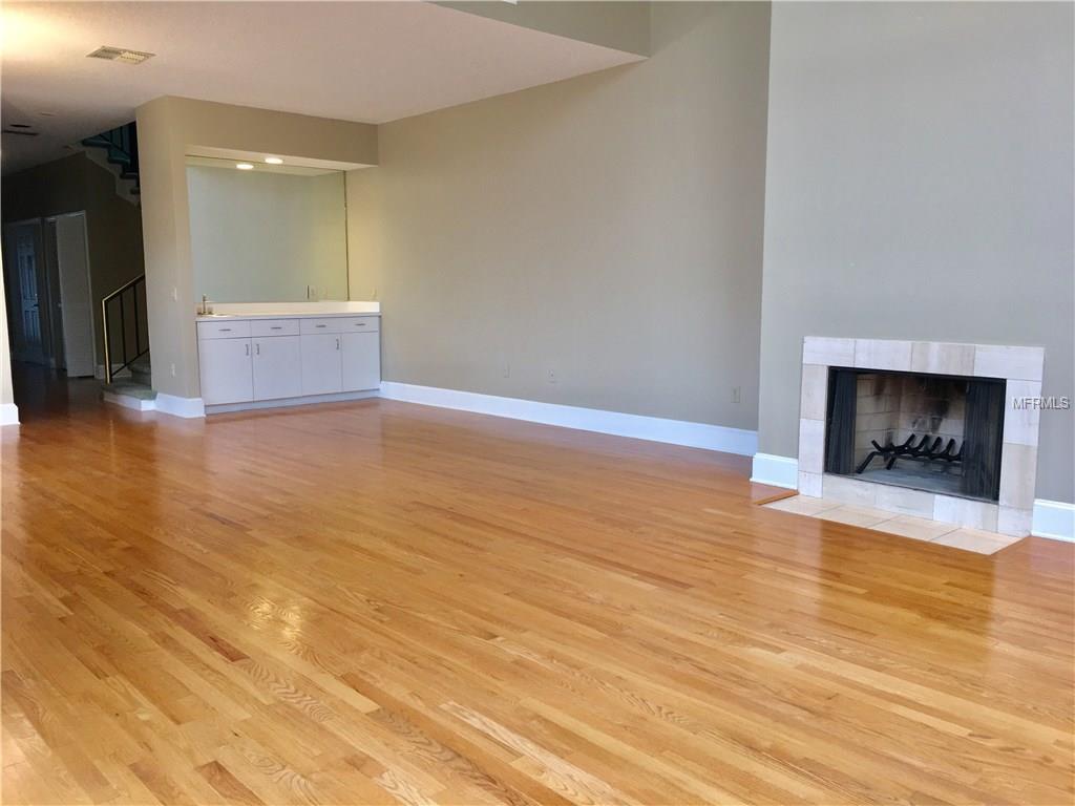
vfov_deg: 48.2
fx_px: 901
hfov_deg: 61.7
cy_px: 403
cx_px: 538
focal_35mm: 29
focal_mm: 4.15
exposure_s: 1/30
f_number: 2.2
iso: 40
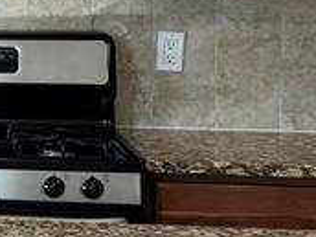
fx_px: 1305
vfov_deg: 10.3
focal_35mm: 143
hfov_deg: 11.2
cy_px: 17
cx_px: -478
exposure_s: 1/120
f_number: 1.78
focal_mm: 6.76
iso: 160
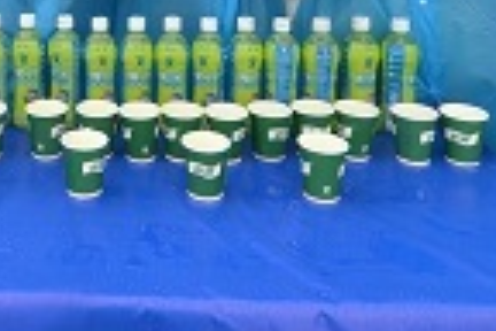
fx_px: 716
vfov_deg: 23.5
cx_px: 69
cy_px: -78
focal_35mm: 52
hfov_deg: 36.3
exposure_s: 1/80
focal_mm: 15
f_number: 8
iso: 100
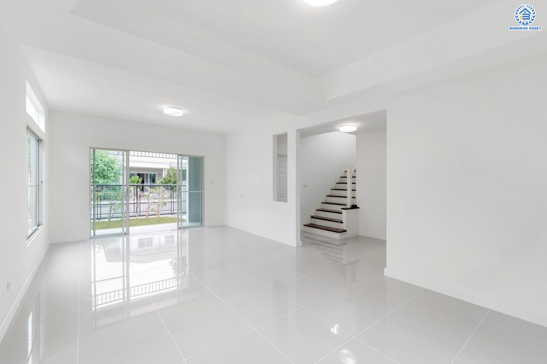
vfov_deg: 73.7
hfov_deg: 96.8
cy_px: 182
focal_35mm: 16
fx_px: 243
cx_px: 274
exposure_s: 1/400
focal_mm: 16
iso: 100
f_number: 5.6
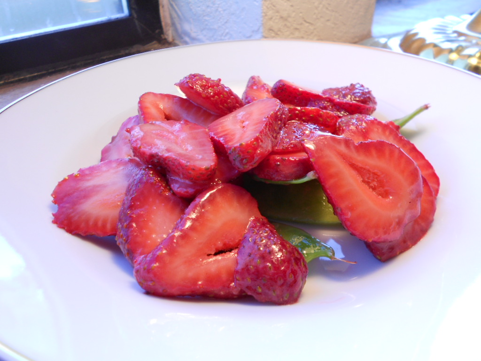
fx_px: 403
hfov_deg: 61.7
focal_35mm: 29
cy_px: 180
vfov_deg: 48.2
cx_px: 240
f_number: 3.4
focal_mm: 5.1
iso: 80
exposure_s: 1/40
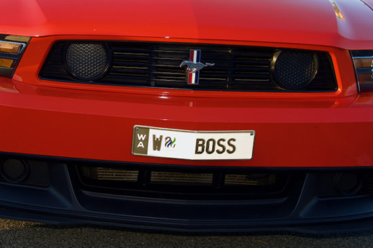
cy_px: 35
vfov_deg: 15.9
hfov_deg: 23.8
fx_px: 880
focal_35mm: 85
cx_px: 110
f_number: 5.6
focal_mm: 46
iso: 180
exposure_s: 1/125
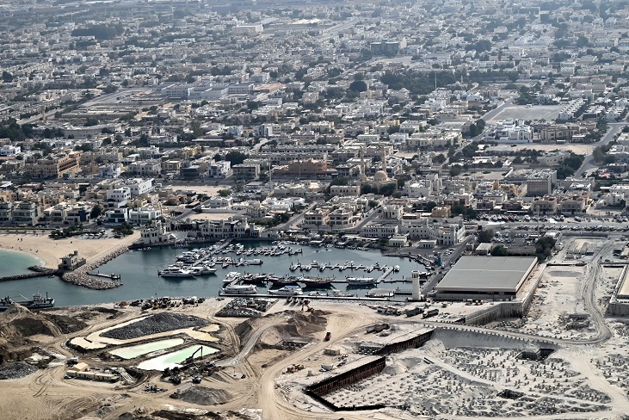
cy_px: 260
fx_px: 1591
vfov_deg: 15.0
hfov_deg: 22.4
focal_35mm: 91
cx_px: 299
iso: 100
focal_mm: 70
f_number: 6.3
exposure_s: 1/640
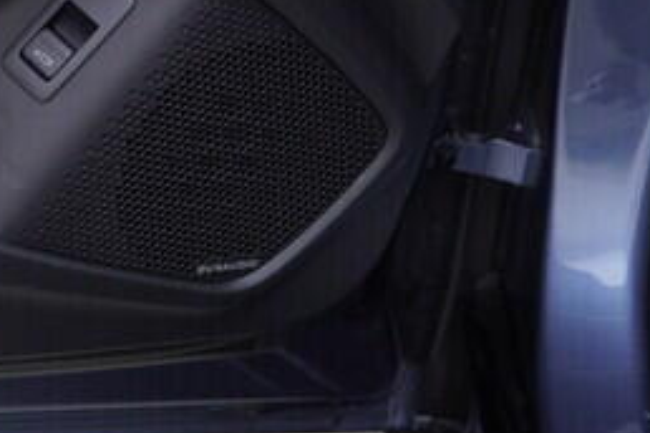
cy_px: -200
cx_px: -441
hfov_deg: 13.2
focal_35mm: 143
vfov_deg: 9.4
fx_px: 2582
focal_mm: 24
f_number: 3.5
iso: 125
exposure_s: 1/60
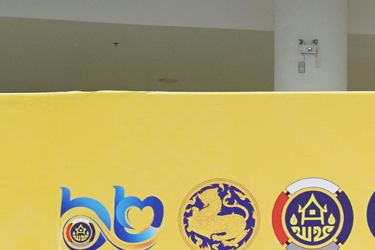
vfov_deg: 6.4
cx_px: 779
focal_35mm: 213
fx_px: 2219
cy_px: 378
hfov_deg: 9.0
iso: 2000
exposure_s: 1/160
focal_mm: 42
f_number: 5.6
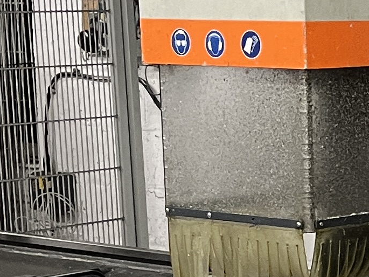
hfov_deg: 12.3
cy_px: 347
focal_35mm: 153
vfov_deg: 9.5
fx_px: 1631
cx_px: 551
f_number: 1.6
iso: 200
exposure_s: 1/50
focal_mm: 5.1
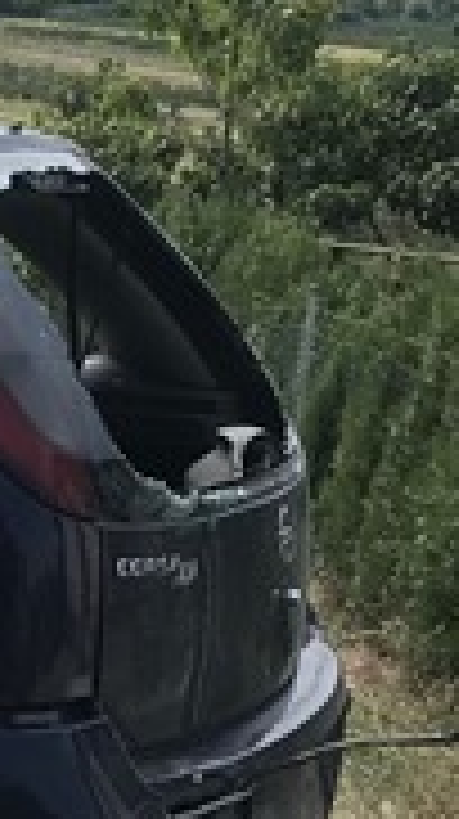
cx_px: -648
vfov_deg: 16.0
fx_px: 2907
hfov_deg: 8.3
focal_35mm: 134
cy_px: 540
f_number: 1.8
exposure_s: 1/1570
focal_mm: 3.99
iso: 20
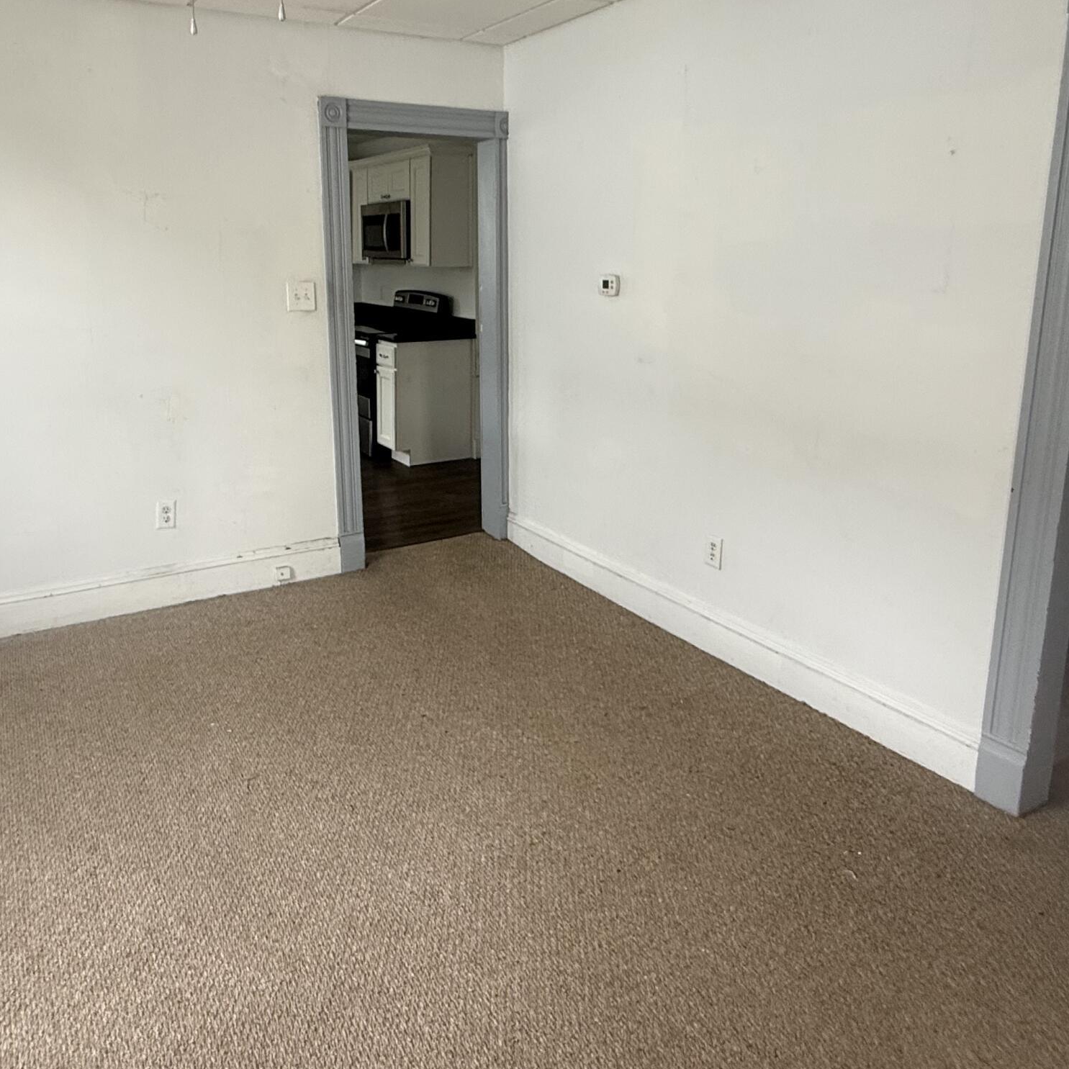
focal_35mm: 25
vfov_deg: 62.4
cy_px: 425
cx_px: 446
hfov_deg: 62.5
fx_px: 873
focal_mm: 2.22
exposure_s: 1/99
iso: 125
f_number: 2.2
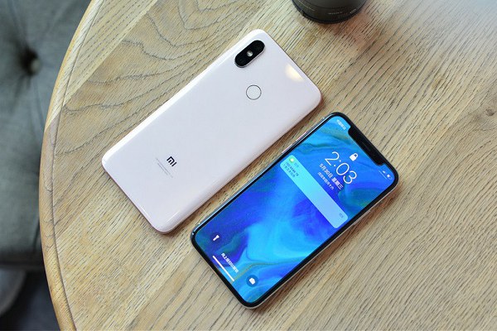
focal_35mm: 52
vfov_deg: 25.8
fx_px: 725
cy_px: 166
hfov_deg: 37.9
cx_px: 248
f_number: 3.2
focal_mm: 35
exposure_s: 1/250
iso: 320
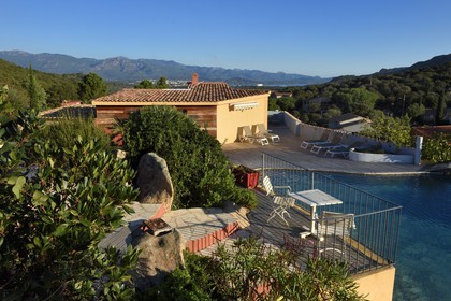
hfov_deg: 65.5
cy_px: 150
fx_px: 351
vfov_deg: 46.4
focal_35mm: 28
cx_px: 226
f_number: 16
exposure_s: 1/125
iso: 200
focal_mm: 28
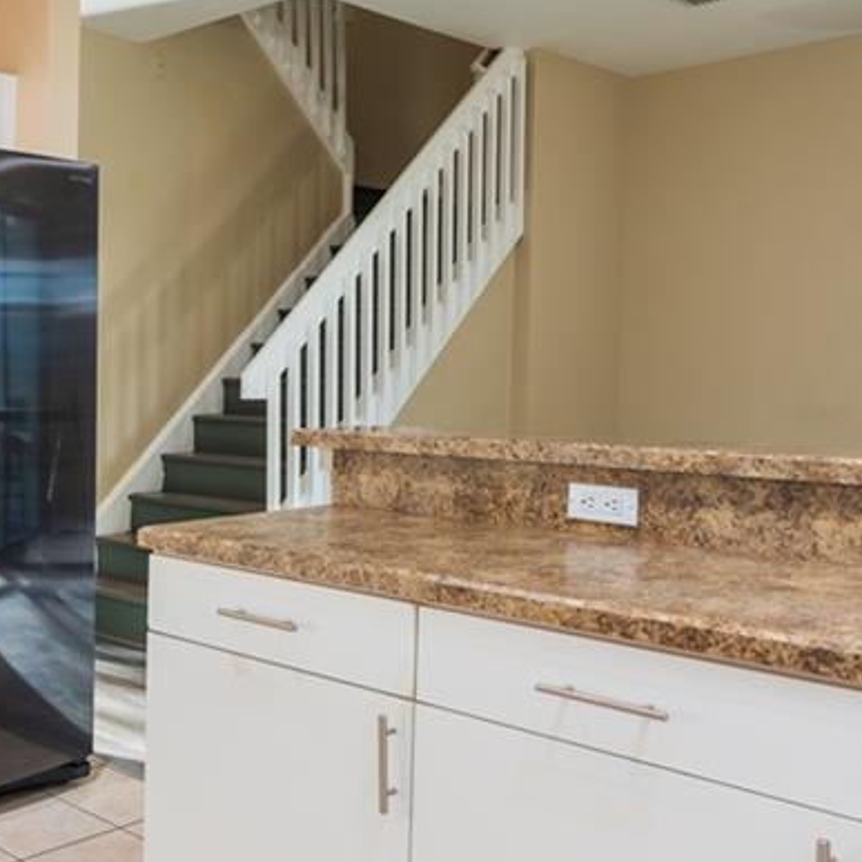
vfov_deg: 44.5
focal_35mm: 36
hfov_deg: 37.8
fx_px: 1014
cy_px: 646
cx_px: -100
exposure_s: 1/100
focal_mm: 16
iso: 400
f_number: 7.1
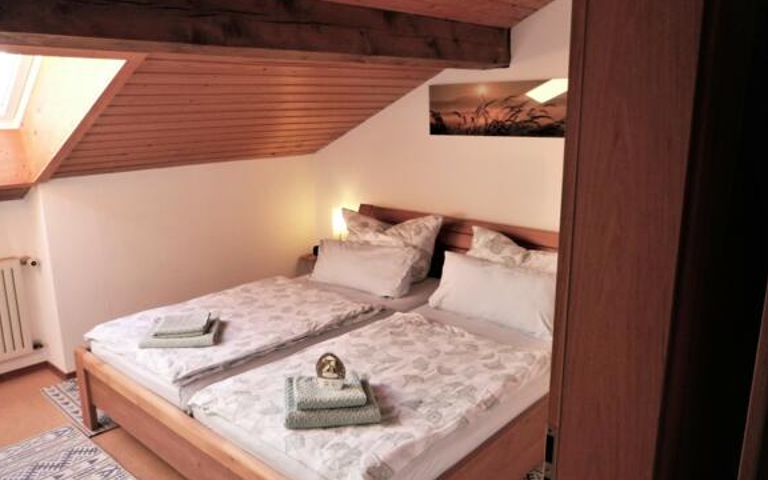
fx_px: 565
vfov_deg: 46.0
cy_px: 241
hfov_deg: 68.4
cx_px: 378
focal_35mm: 27
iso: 320
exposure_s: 1/60
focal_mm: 4.5
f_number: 2.8
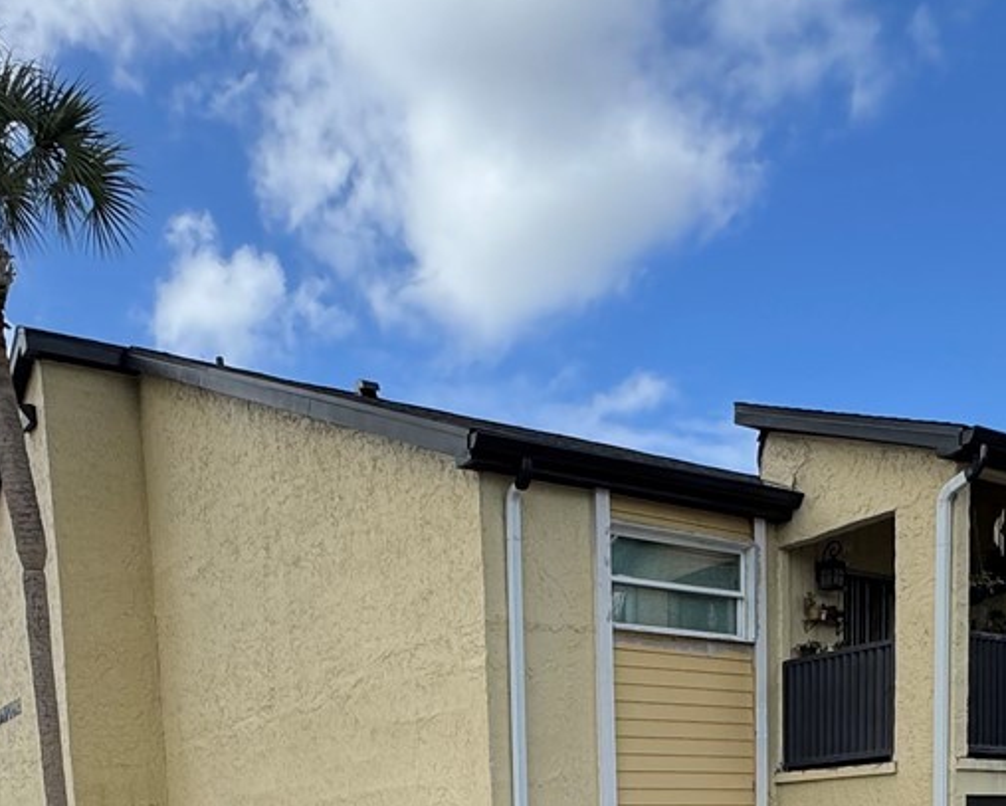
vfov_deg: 28.6
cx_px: 517
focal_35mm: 43
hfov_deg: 42.9
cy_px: 1048
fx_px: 1281
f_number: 2.2
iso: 50
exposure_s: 1/1477
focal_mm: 2.22
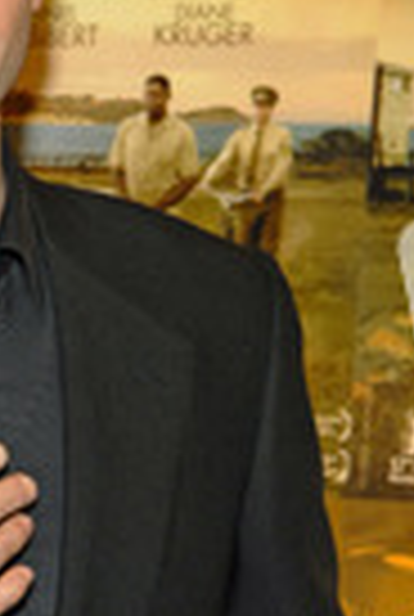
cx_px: -135
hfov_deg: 6.5
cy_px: 490
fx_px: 3604
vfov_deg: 9.8
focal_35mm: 210
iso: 400
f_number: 5.6
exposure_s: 1/100
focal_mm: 48
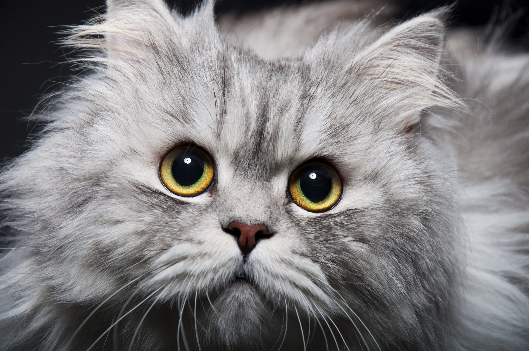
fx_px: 2311
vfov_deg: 8.7
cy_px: 176
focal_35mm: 158
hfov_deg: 13.1
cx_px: 264
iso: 200
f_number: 9
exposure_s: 1/160
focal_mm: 105
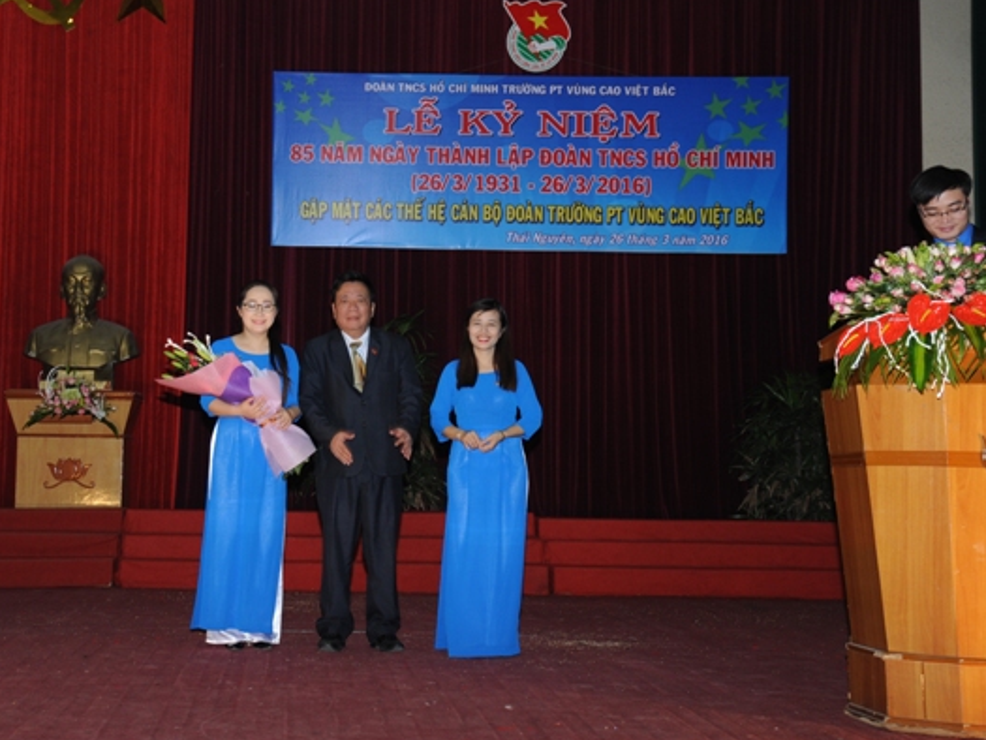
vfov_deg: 26.6
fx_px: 1567
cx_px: 435
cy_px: 367
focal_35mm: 55
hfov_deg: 34.9
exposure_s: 1/60
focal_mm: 50
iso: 800
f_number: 6.3
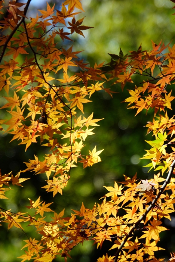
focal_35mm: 342
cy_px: 134
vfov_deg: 6.0
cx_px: 88
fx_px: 2494
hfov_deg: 4.0
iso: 100
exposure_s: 1/125
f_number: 6.3
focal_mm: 200
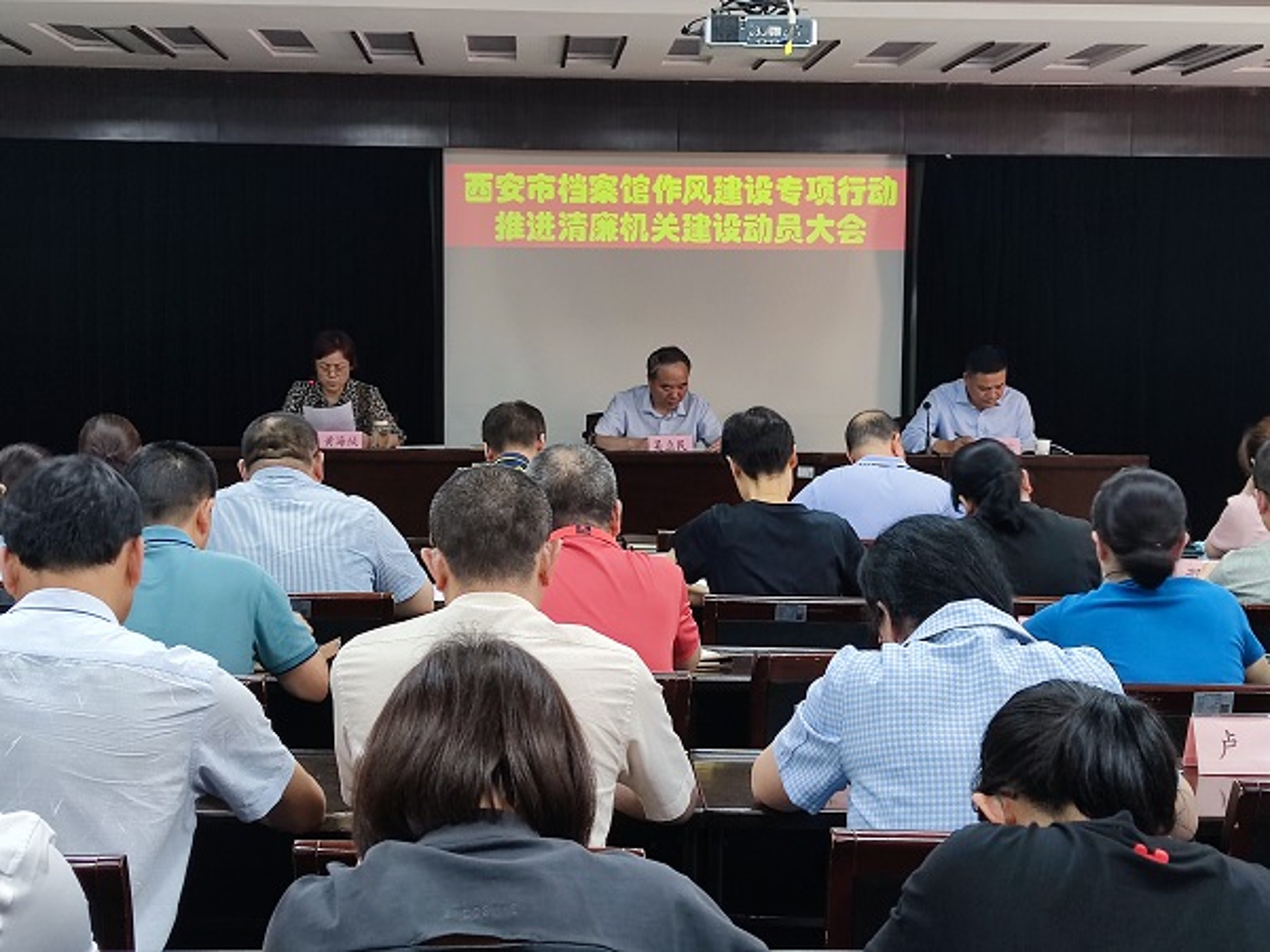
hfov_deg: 33.8
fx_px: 2091
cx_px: 635
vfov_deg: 25.7
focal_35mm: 57
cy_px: 476
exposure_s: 1/100
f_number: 1.69
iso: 274
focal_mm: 6.72
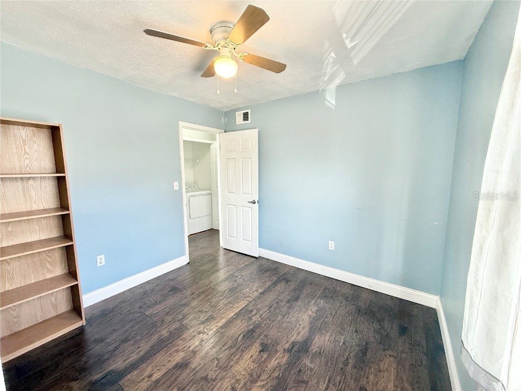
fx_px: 211
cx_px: 260
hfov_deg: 102.1
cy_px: 196
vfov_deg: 85.7
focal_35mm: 14
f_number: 2.2
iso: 160
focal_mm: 2.22
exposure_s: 1/99
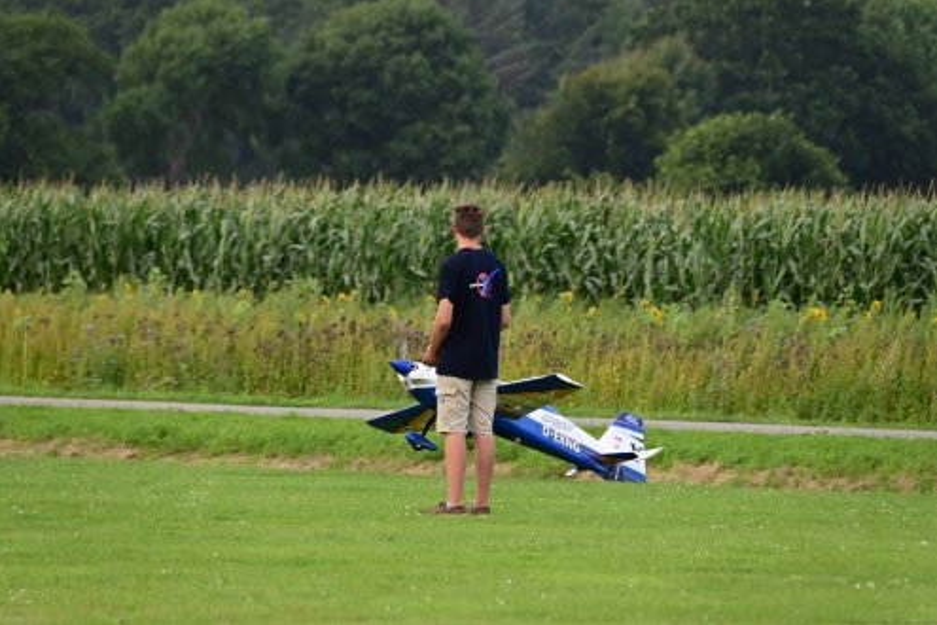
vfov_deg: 4.6
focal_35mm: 302
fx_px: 7860
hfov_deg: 6.8
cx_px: 468
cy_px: 312
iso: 1000
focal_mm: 200
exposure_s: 1/1000
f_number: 5.6
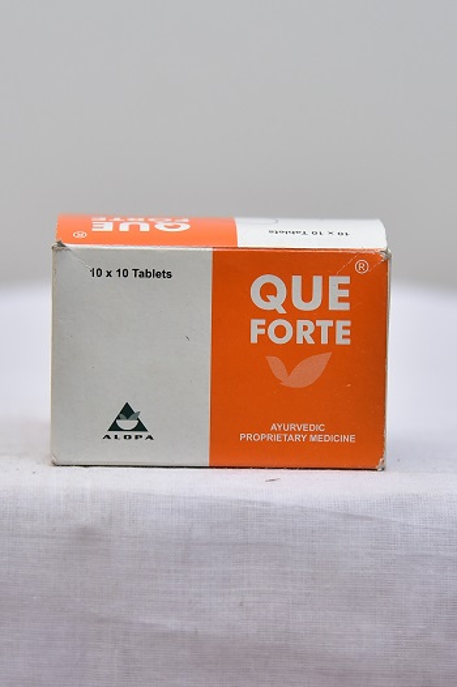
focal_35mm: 95
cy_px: 344
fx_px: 1811
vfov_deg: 21.5
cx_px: 228
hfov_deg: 14.4
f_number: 4.5
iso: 1600
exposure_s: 1/125
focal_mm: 95
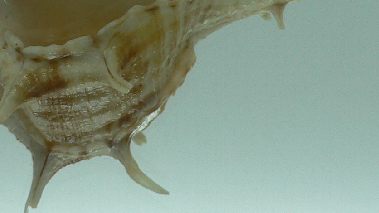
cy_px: -96
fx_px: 924
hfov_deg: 23.2
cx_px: 199
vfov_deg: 12.6
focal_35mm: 92
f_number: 2.8
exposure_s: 1/80
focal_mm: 4.6
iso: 80
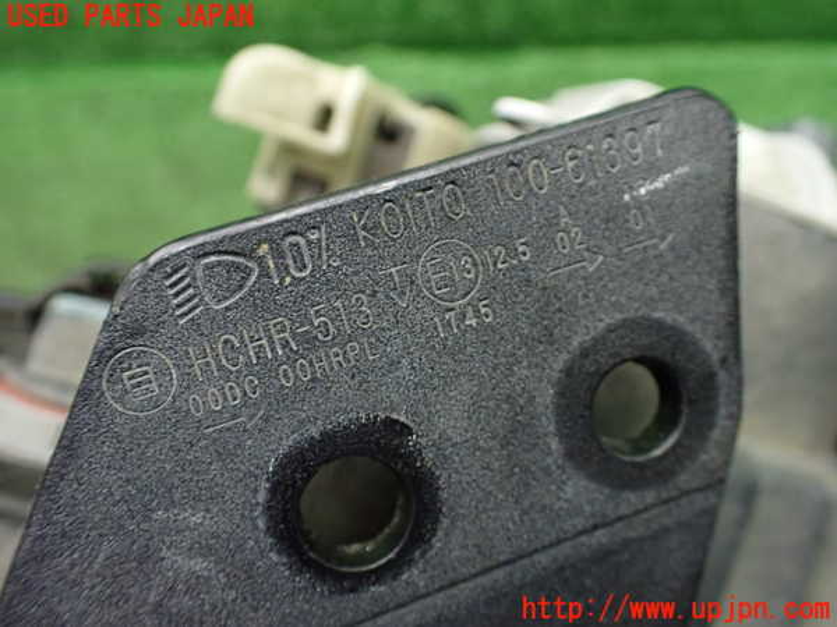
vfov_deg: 46.8
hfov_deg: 60.0
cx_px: 418
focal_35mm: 30
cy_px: 314
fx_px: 725
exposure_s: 1/80
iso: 800
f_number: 2.3
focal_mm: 5.4
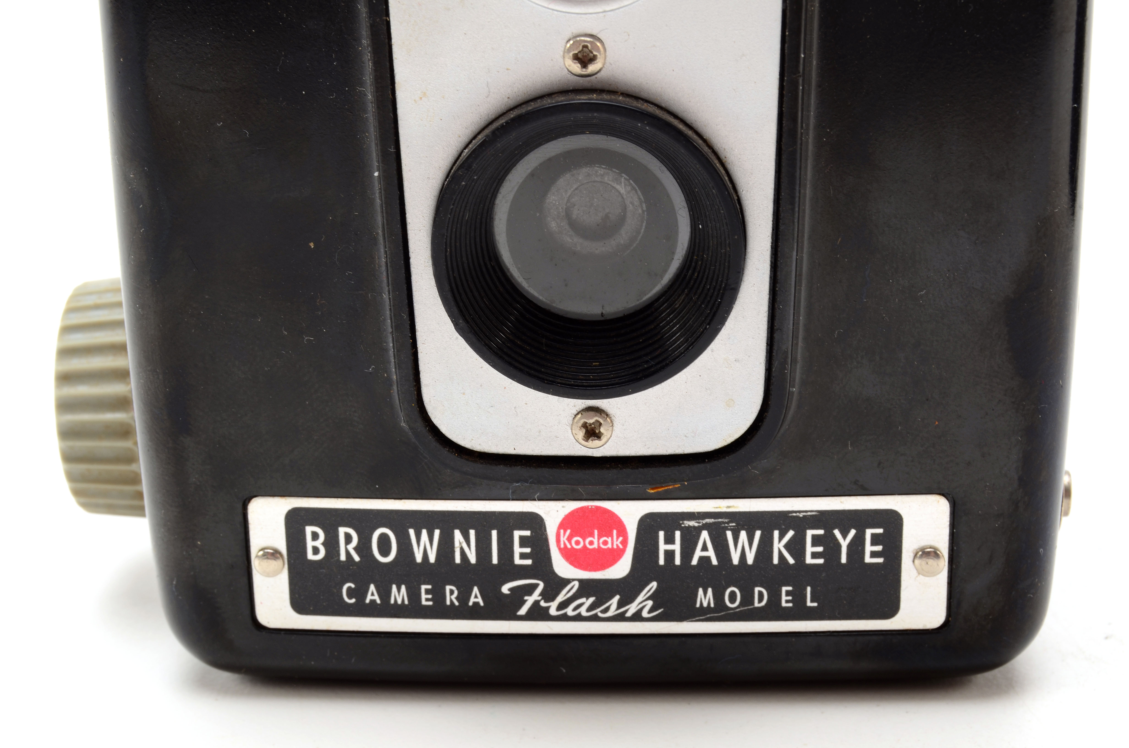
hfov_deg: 24.7
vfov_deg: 16.5
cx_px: 564
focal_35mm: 82
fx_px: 2582
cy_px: 374
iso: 100
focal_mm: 55
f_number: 18
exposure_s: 1/160
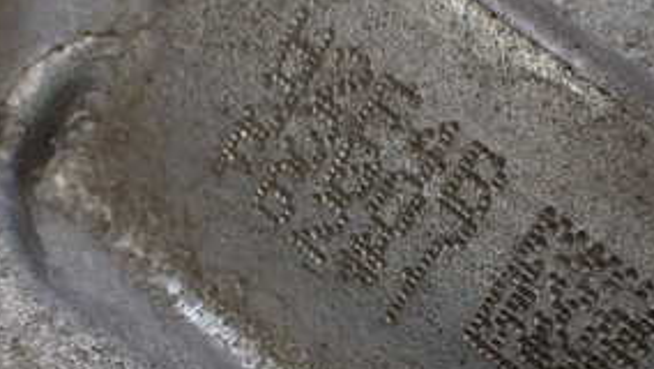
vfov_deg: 17.4
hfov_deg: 30.3
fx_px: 1197
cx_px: 451
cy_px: 291
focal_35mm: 69
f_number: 3.2
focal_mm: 5.4
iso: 100
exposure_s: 1/125
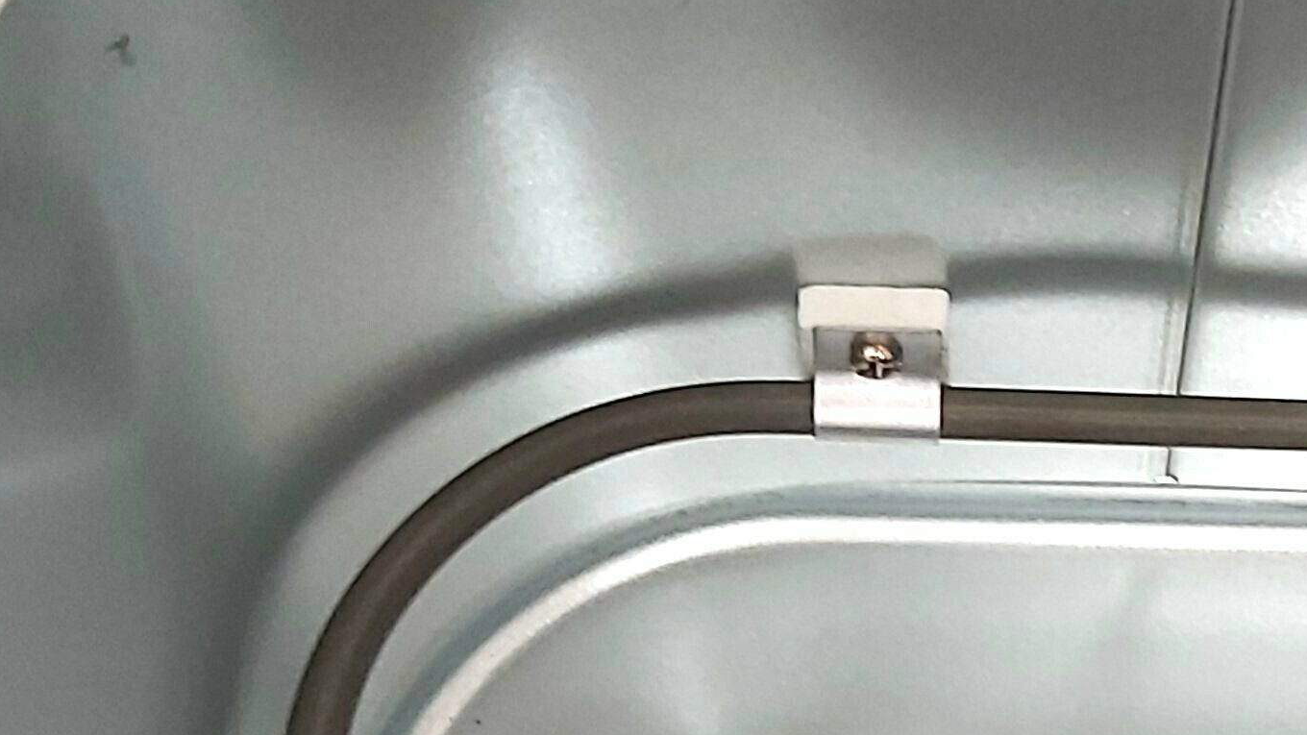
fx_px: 2911
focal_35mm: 84
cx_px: 1212
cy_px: 736
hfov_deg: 24.5
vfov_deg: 14.2
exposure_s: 1/50
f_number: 1.7
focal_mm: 3.92
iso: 250
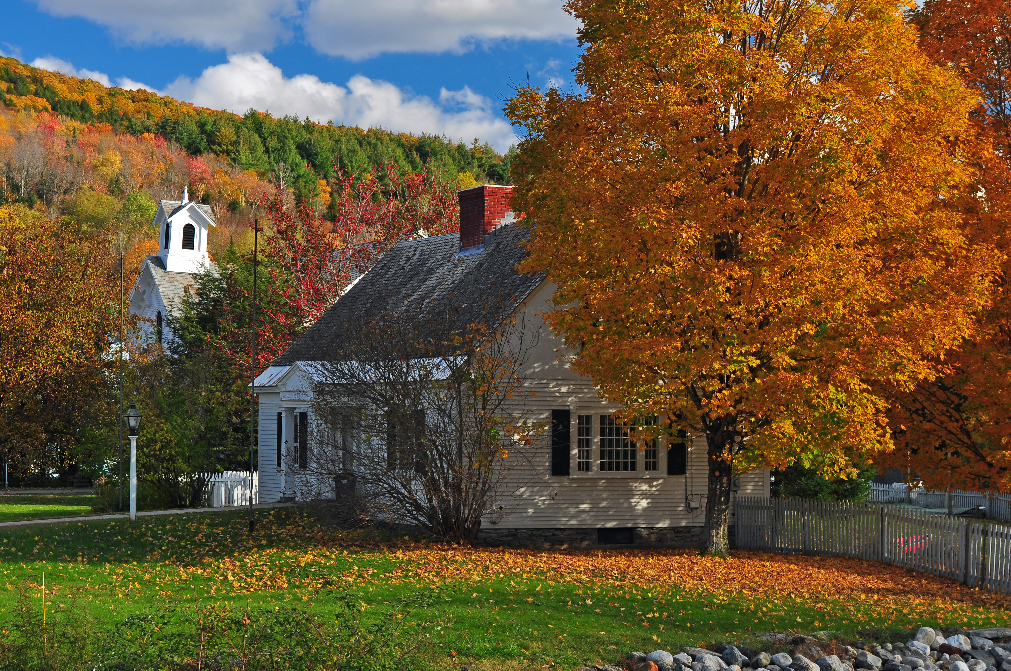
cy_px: 336
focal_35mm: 72
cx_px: 506
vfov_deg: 18.9
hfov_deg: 28.1
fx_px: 2020
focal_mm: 48
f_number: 6.3
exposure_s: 1/160
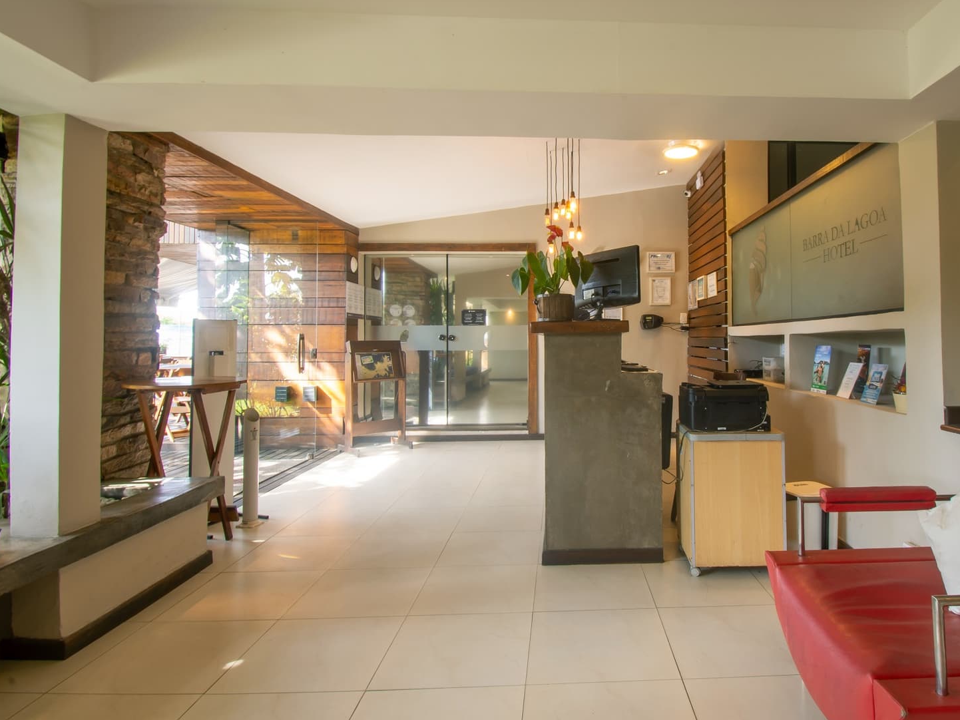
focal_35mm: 20
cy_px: 323
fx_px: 555
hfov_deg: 80.6
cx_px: 585
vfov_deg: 65.8
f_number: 18
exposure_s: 1
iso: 100
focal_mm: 10
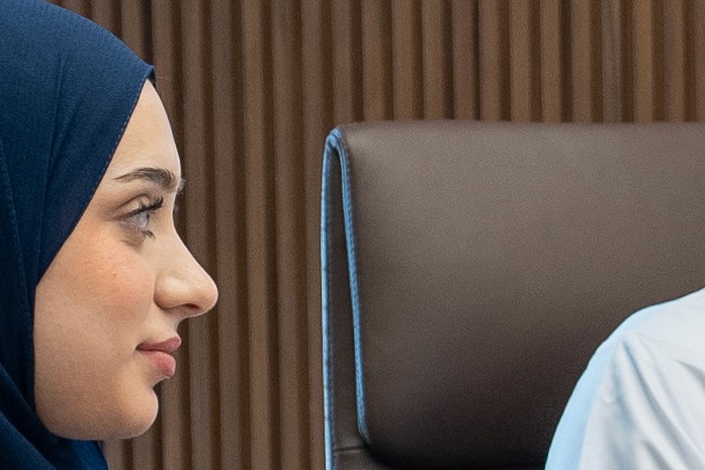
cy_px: 542
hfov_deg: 9.4
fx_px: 4172
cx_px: 1044
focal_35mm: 213
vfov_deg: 6.4
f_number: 4
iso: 640
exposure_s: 1/50
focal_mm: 35
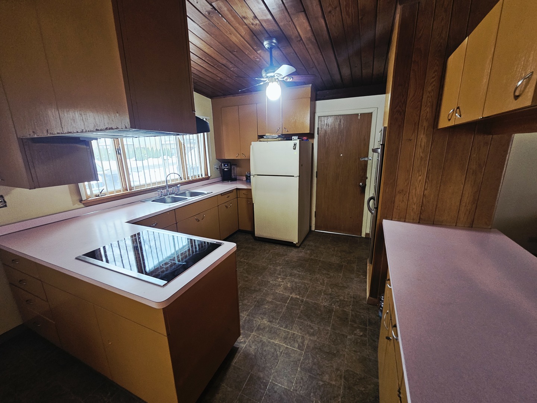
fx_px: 202
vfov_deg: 89.9
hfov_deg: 106.2
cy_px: 202
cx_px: 268
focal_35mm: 13
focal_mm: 2.2
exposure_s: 1/30
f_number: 2.2
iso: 400
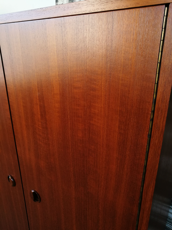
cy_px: 115
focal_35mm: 27
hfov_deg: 51.4
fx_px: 179
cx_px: 86
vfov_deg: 65.3
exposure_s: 1/50
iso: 100
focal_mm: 4.5
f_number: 2.2
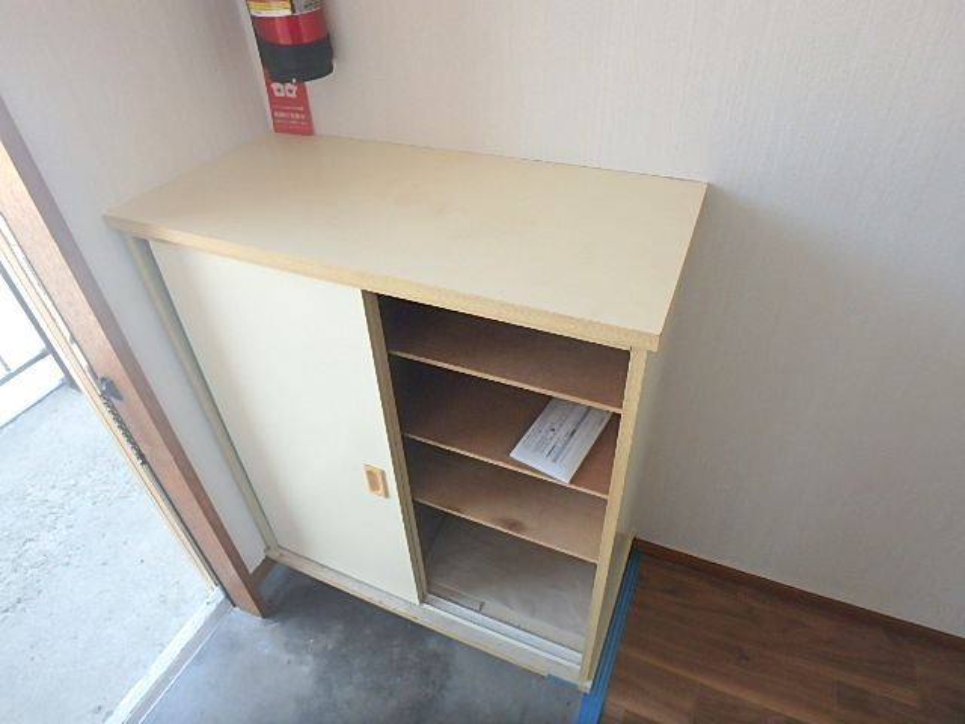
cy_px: 362
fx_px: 585
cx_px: 482
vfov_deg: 63.4
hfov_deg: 79.0
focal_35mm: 21
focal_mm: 3.7
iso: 125
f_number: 3.5
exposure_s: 1/60
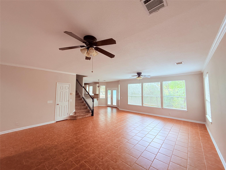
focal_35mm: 14
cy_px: 85
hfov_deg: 102.1
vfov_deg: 85.7
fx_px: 91
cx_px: 113
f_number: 2.2
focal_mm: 2.22
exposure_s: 1/99
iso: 160
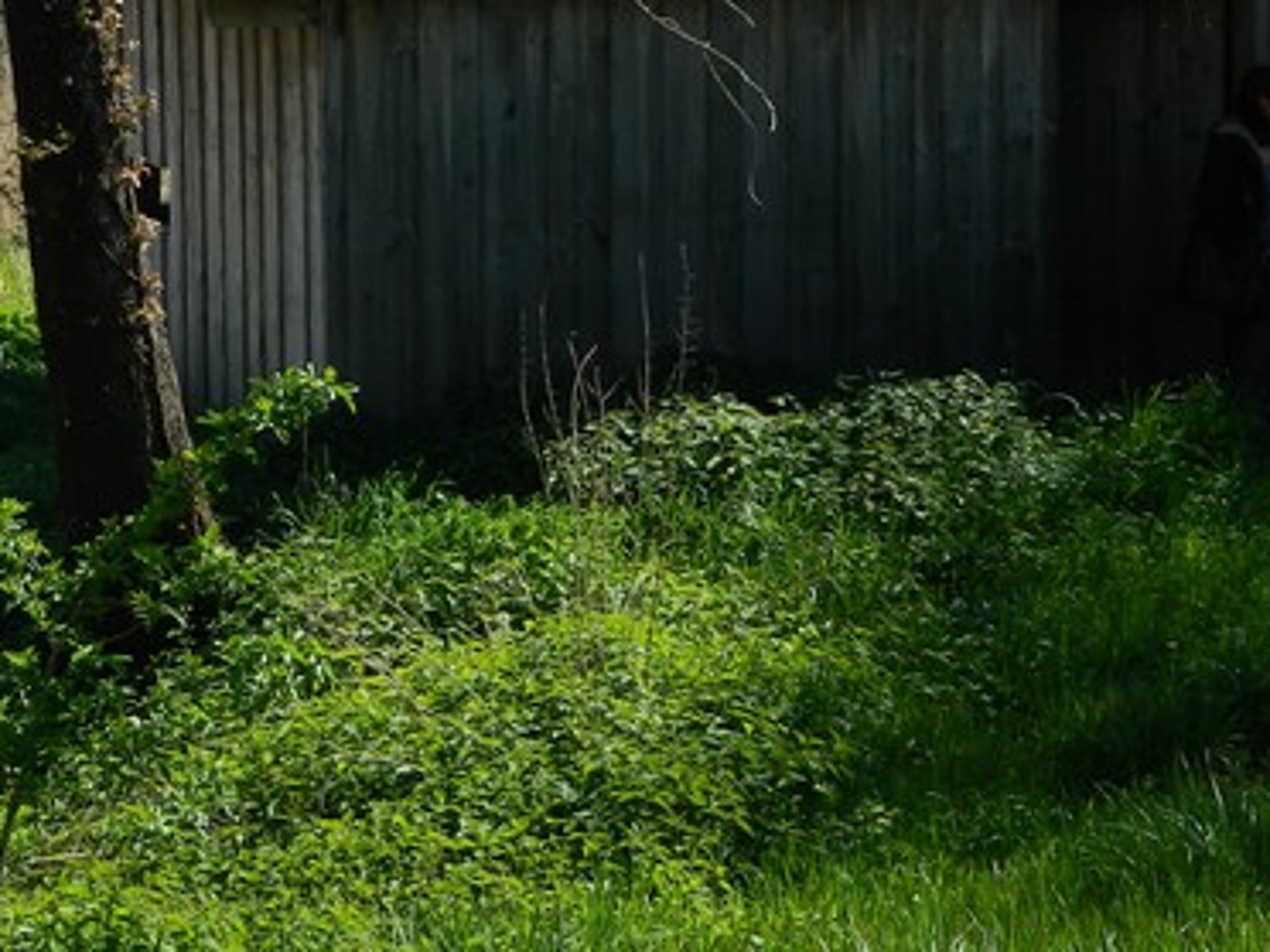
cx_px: 99
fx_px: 3962
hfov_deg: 17.9
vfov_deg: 13.5
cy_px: -2
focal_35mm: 108
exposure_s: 1/640
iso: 80
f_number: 3.5
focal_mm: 7.3
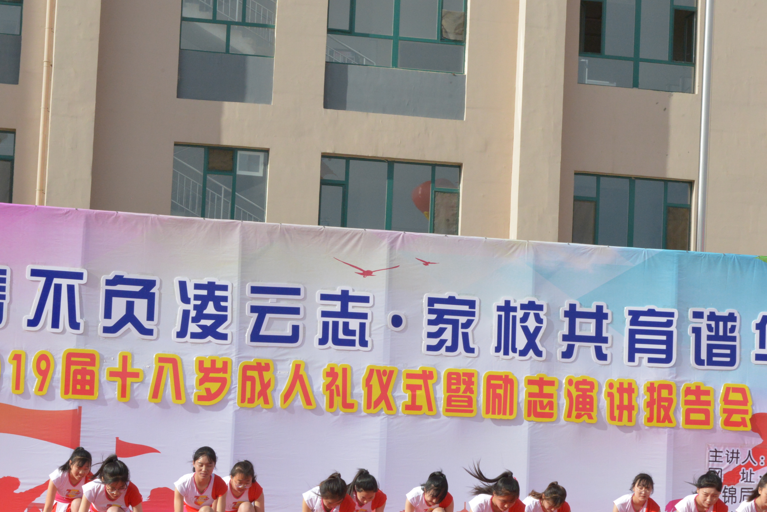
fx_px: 1897
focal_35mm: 89
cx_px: 433
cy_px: 349
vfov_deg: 15.3
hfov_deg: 22.8
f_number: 18
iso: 3200
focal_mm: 62
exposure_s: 1/1250
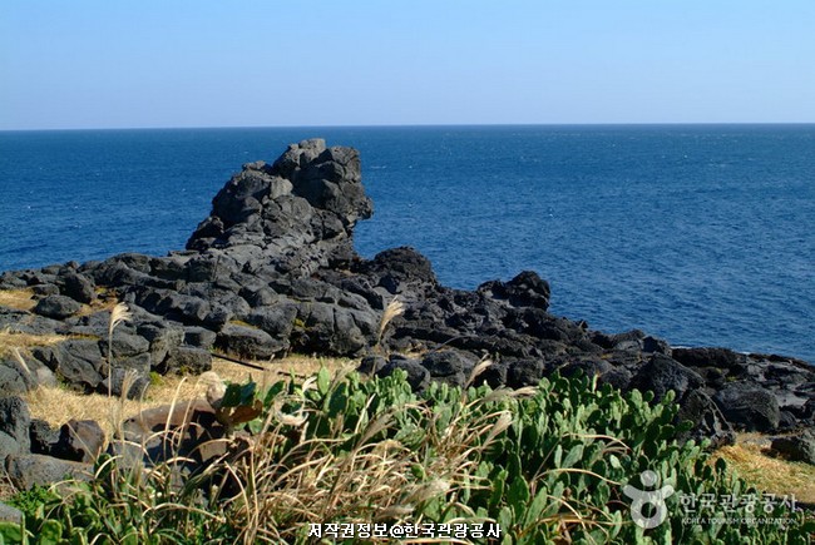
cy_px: 272
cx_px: 408
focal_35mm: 53
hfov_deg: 37.5
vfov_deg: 25.6
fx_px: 1201
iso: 100
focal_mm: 35
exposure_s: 1/180
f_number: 6.7
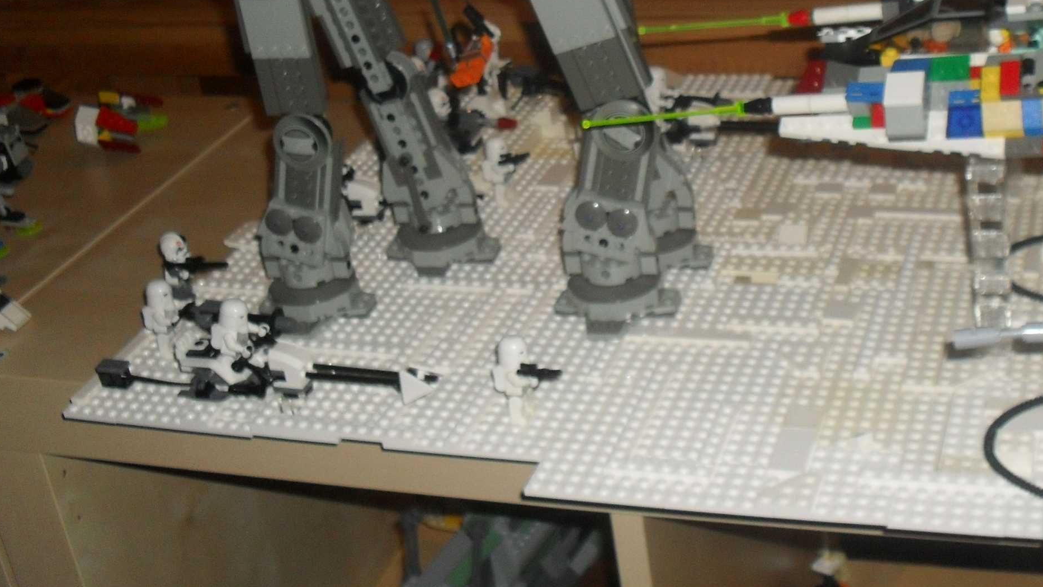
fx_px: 1466
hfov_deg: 38.7
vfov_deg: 22.4
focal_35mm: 53
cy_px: 134
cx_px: 691
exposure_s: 1/45
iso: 200
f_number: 3.2
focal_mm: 6.3
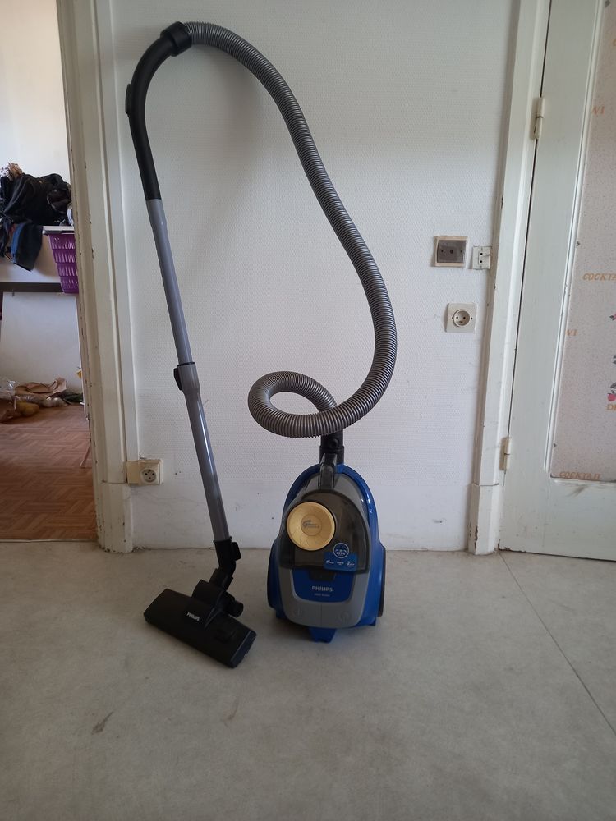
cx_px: 308
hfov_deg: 54.9
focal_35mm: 25
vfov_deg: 69.4
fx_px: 593
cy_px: 410
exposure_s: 1/30
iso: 160
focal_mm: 4.6
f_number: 2
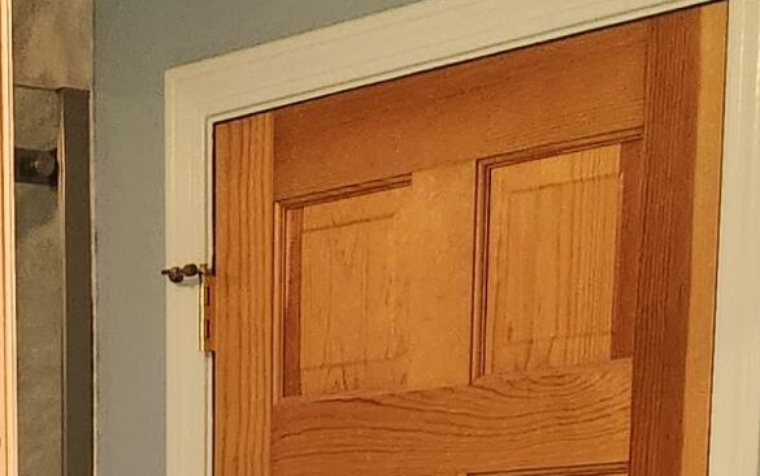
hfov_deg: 16.4
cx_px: 4
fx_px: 2590
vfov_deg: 9.3
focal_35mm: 125
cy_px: 1167
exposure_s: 1/120
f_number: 1.8
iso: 640
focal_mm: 5.4
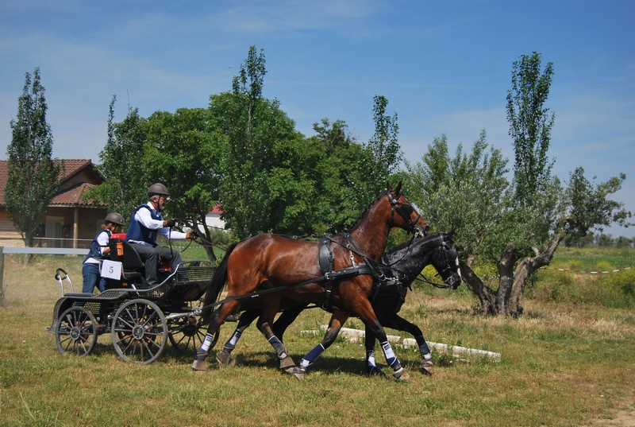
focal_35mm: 52
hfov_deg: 37.8
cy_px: 214
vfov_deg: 25.9
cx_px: 318
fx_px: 928
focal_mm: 35
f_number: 4.8
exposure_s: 1/1000
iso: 100
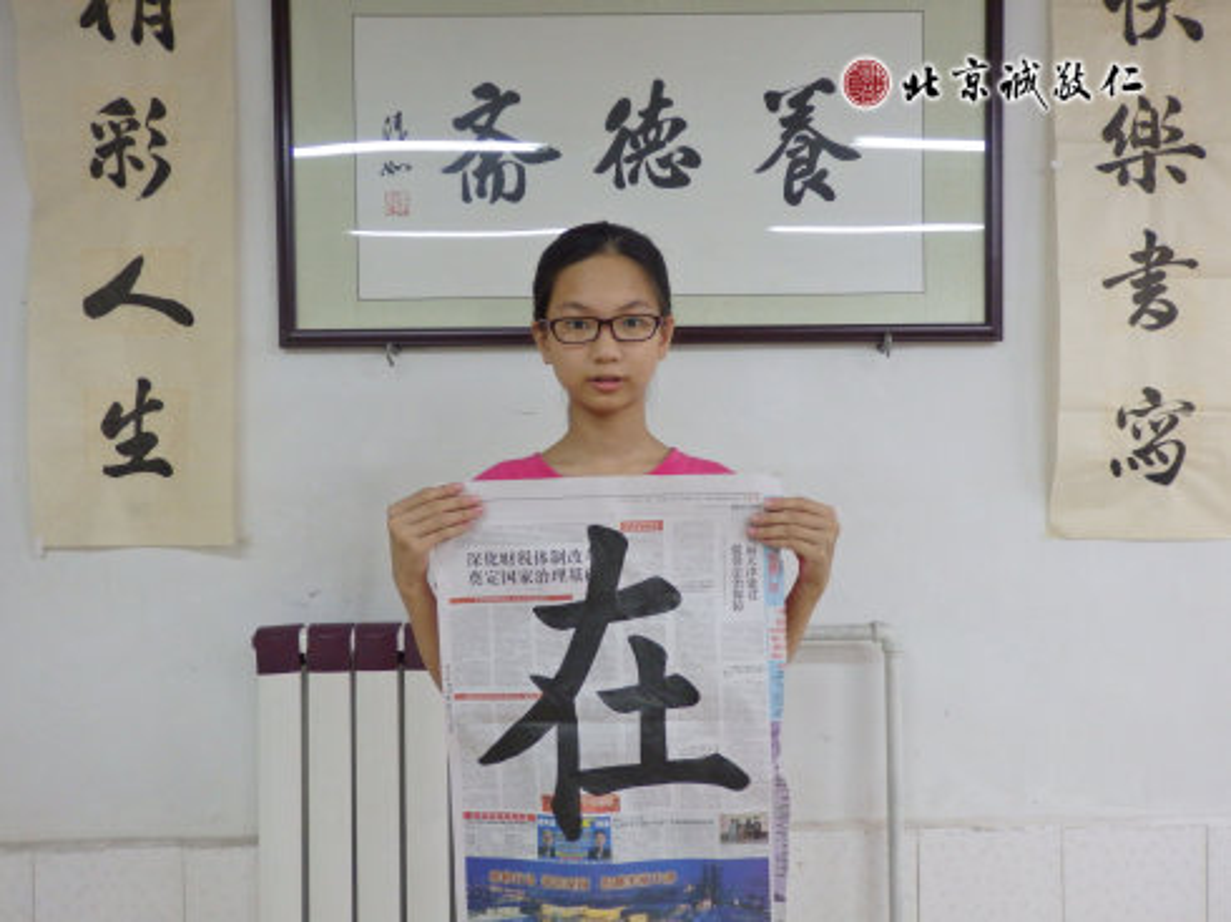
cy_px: 461
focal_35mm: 30
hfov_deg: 60.0
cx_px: 616
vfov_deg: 46.8
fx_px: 1066
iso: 500
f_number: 3.3
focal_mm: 5.5
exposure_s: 1/60
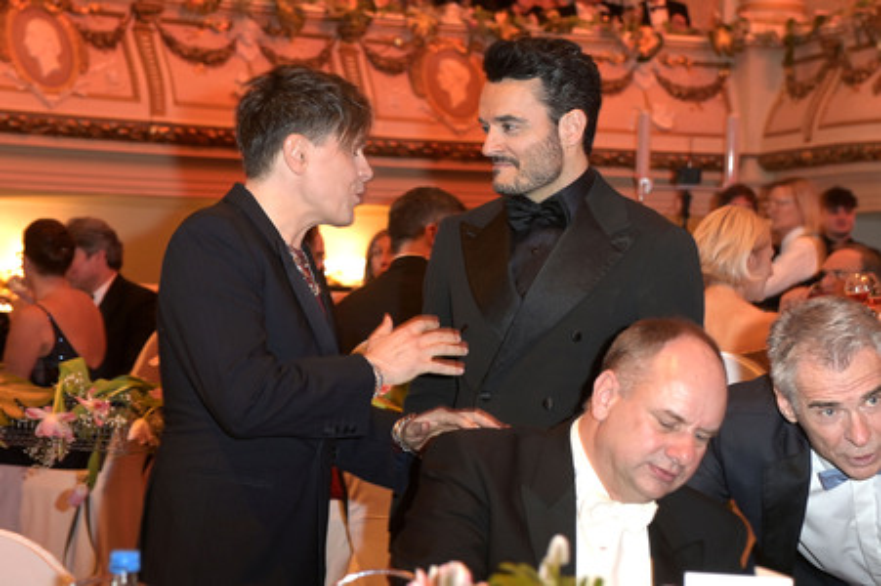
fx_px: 1712
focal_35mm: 70
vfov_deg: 19.4
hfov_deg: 28.9
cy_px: 293
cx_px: 440
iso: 1600
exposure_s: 1/25
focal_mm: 70
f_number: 4.5
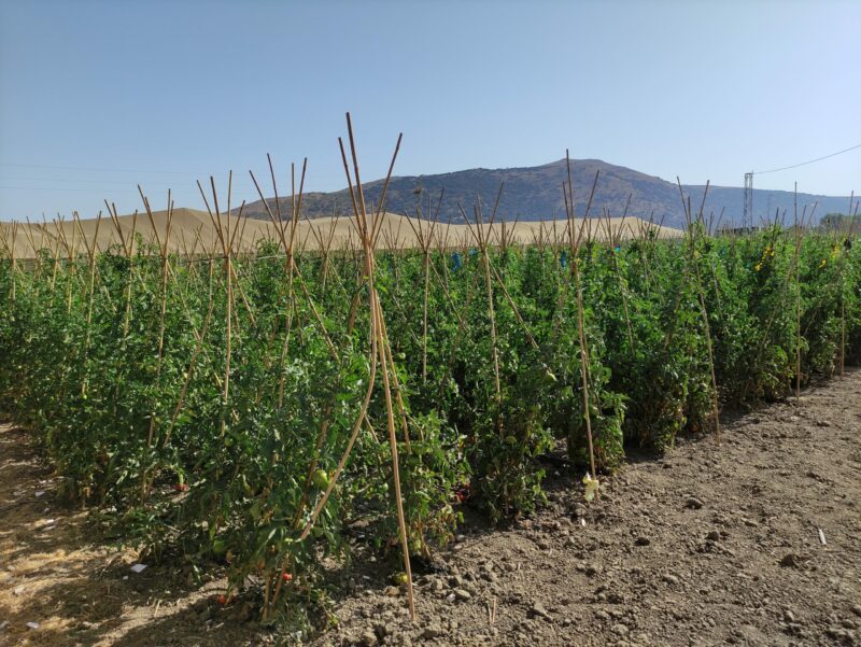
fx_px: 622
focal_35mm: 25
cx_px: 430
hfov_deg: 69.4
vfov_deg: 54.9
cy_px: 324
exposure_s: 1/2195
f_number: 1.89
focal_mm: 5.43
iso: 100
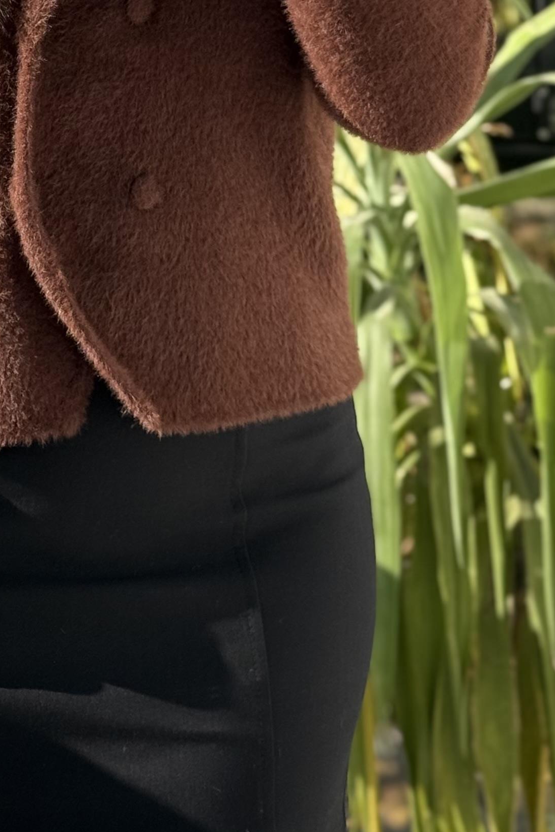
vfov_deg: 16.4
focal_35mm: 123
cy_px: 65
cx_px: 179
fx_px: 2845
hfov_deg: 11.1
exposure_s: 1/846
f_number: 1.78
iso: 64
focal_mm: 6.76
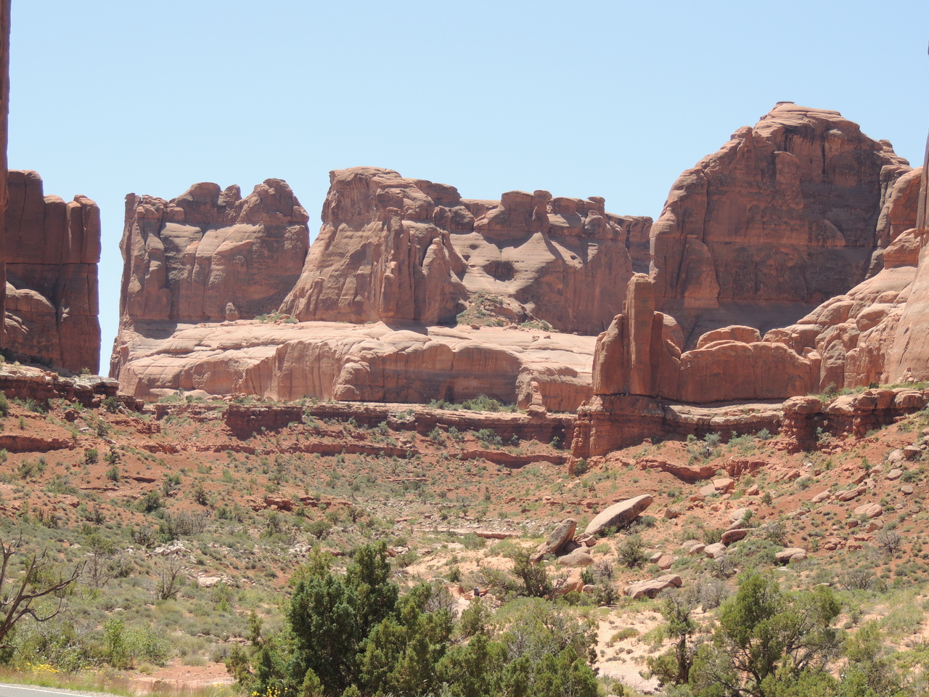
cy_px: 348
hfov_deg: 16.4
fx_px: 3220
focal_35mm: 120
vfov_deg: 12.3
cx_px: 464
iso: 100
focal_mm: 21.4
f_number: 4.2
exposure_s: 1/400
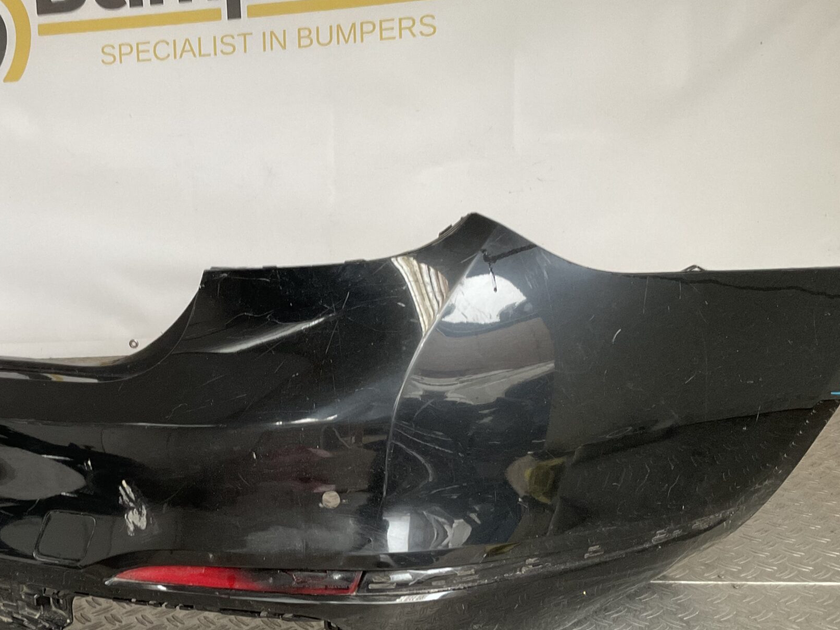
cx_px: 263
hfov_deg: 40.6
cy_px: 332
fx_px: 1116
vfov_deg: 31.5
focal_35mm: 46
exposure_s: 1/50
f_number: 1.8
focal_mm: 3
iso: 80
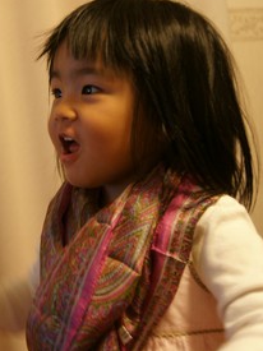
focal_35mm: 66
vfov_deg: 29.4
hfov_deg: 21.9
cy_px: 177
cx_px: 43
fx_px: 669
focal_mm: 30
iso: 800
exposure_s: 1/25
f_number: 4.5
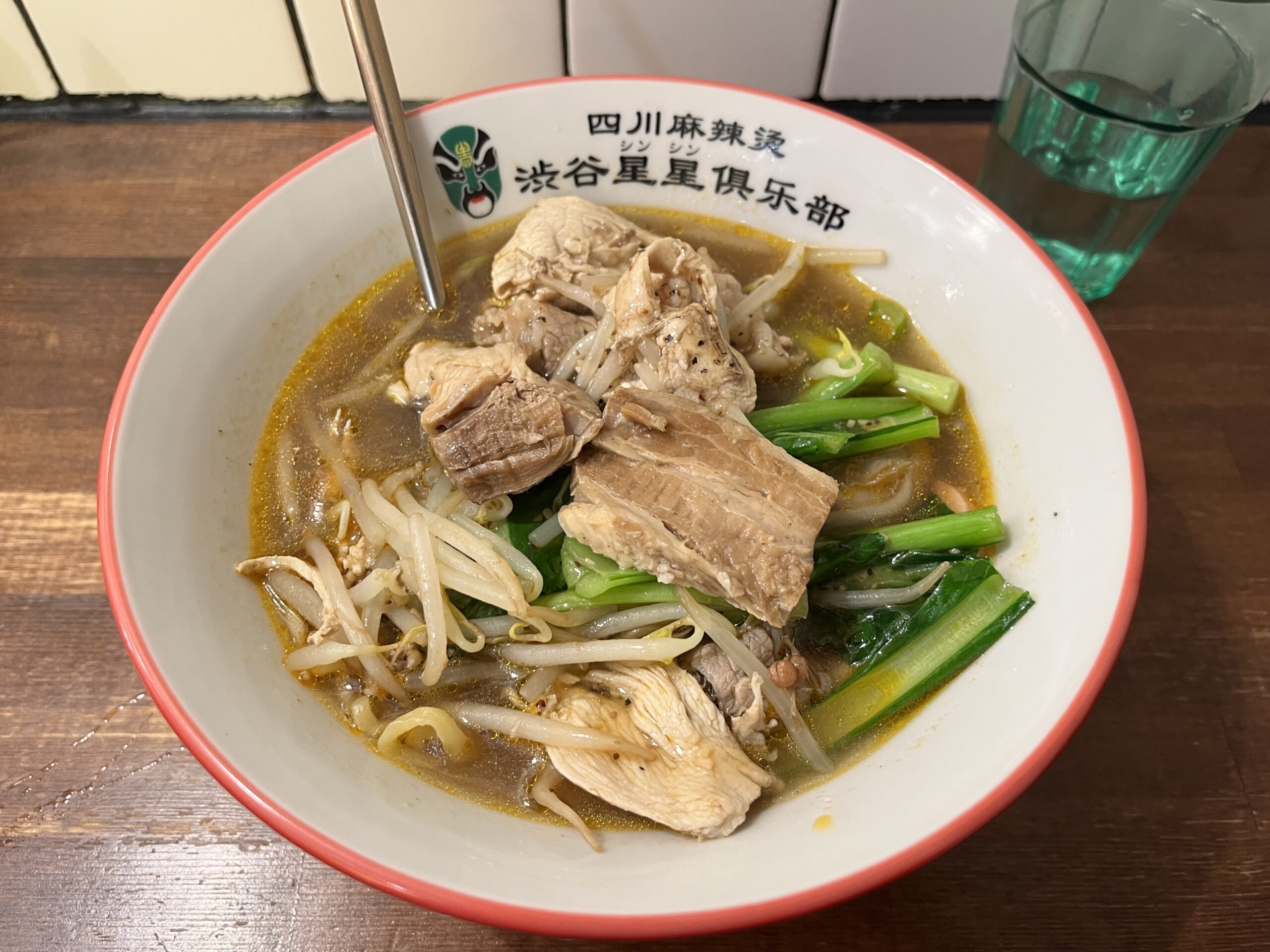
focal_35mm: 26
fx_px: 954
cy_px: 476
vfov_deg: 53.1
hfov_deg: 67.3
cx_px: 635
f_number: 1.6
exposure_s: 1/50
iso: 125
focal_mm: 5.1
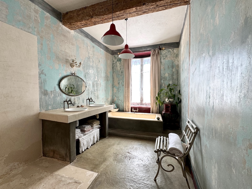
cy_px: 94
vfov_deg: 85.7
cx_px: 126
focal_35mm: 14
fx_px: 102
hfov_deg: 102.1
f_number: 2.2
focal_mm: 2.22
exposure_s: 1/99
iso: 80
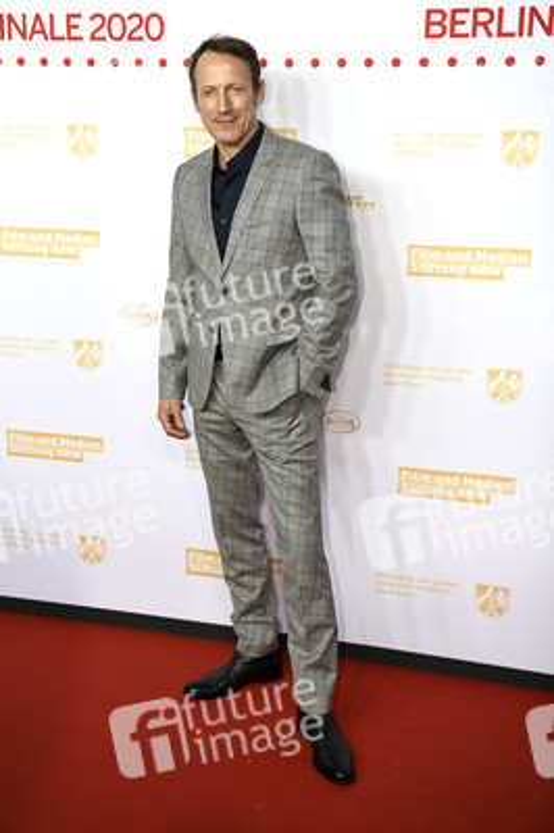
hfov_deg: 28.0
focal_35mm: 48
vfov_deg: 41.1
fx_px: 1110
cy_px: 416
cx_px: 277
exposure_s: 1/500
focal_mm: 48
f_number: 3.5
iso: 800
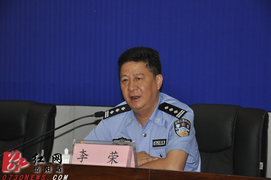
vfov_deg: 10.7
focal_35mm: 128
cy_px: 90
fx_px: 958
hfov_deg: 16.1
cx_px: 136
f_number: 5.6
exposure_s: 1/60
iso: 800
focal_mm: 85
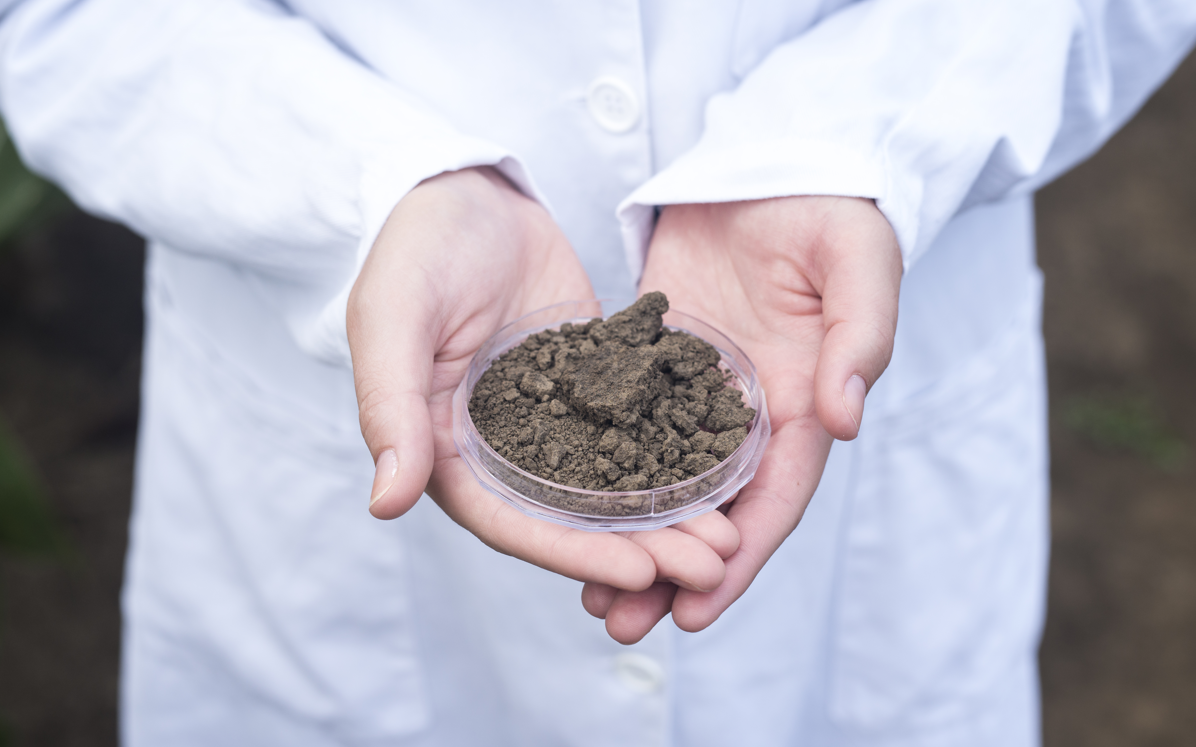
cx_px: 609
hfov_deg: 38.9
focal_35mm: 52
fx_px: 1695
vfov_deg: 24.9
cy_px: 386
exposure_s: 1/400
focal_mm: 50
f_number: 4.5
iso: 250
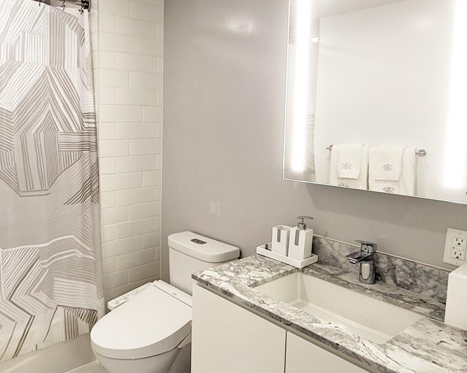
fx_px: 373
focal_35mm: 27
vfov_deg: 53.1
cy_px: 169
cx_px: 118
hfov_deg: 60.6
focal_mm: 1.74
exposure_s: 1/60
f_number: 2.2
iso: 50
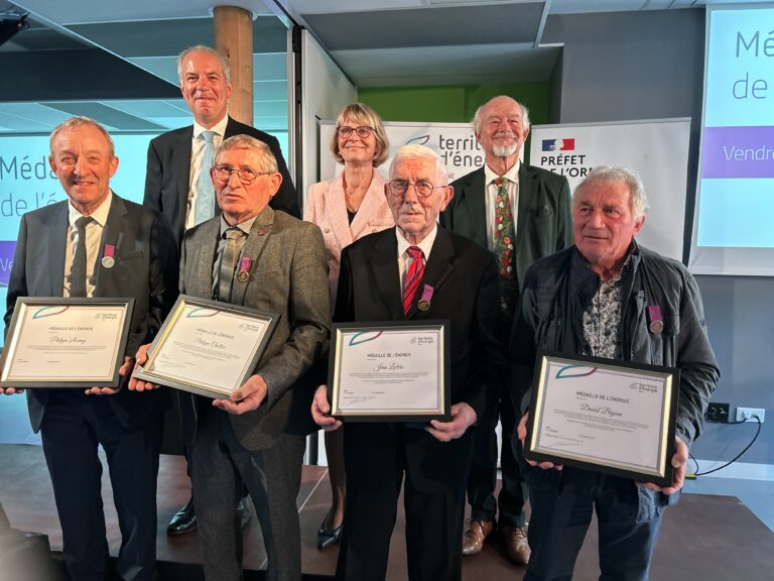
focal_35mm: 26
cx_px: 387
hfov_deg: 67.3
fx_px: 581
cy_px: 290
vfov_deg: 53.1
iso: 200
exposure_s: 1/59
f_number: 1.5
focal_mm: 5.7
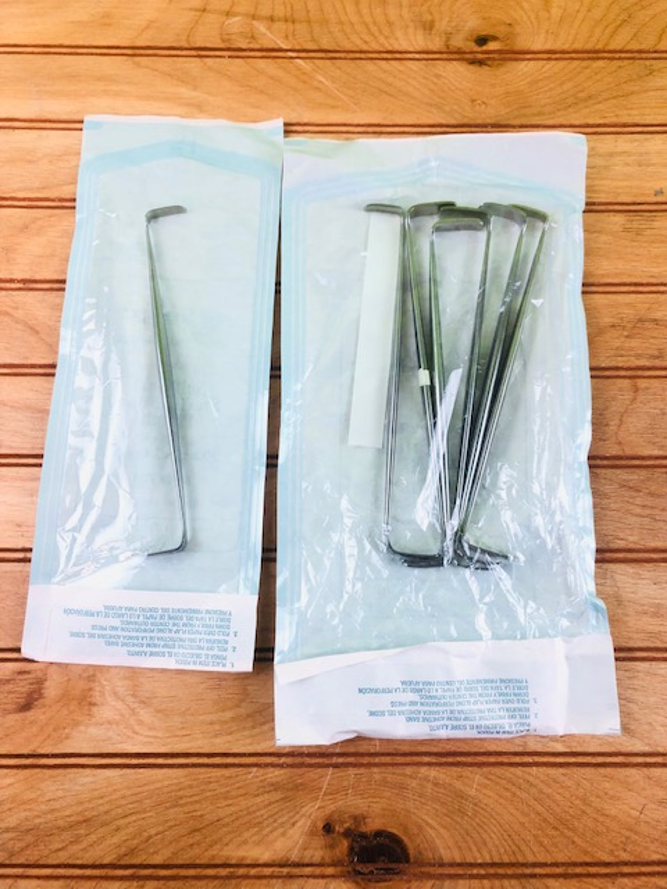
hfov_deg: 49.7
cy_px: 444
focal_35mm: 28
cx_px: 334
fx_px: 719
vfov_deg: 63.4
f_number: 1.8
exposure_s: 1/120
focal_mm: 3.99
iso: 50
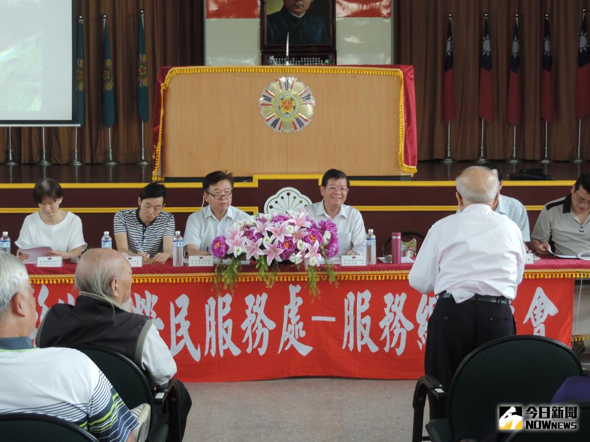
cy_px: 221
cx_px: 295
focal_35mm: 70
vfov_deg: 21.0
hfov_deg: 27.8
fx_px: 1193
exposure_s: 1/30
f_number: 3.9
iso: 400
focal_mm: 12.4
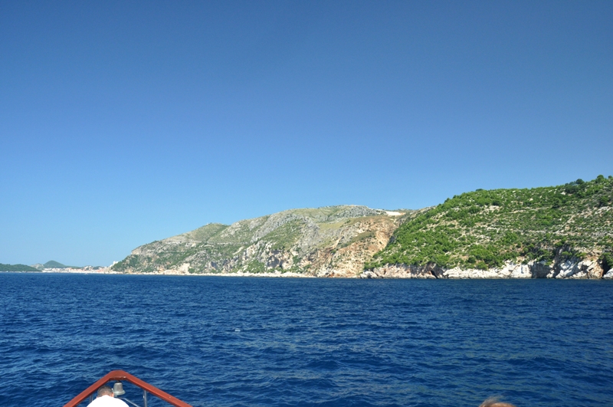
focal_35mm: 27
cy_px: 204
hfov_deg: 67.5
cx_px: 306
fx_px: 459
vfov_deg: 47.8
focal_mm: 18
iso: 640
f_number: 9
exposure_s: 1/320
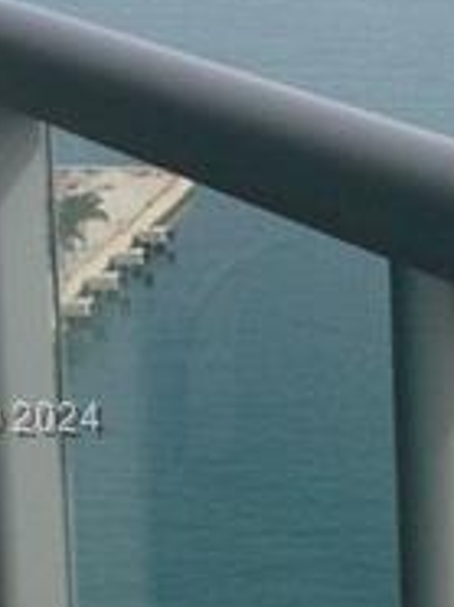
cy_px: 421
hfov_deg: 6.7
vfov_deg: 9.3
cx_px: 973
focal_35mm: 213
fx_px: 3733
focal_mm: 4.12
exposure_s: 1/1883
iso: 50
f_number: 2.4
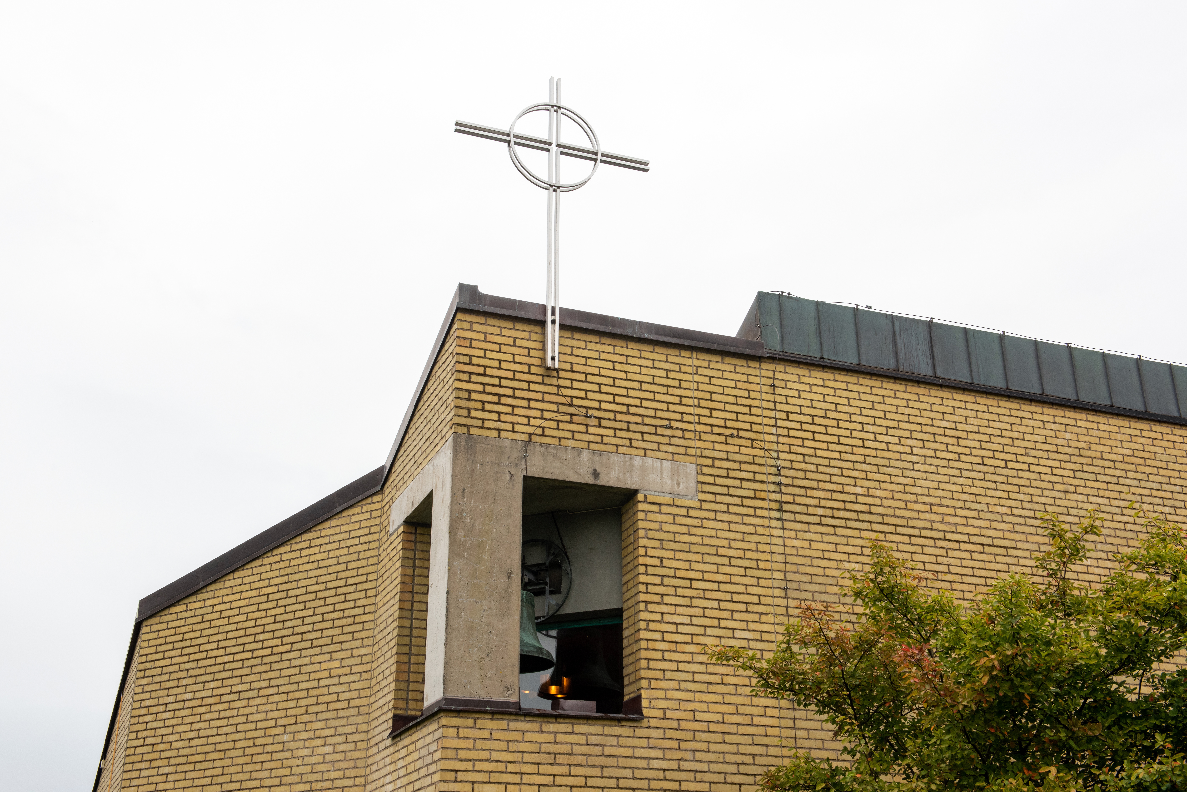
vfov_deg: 30.5
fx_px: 1451
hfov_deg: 44.5
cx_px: 594
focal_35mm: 44
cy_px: 396
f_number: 5.6
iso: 400
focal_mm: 44
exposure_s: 1/125
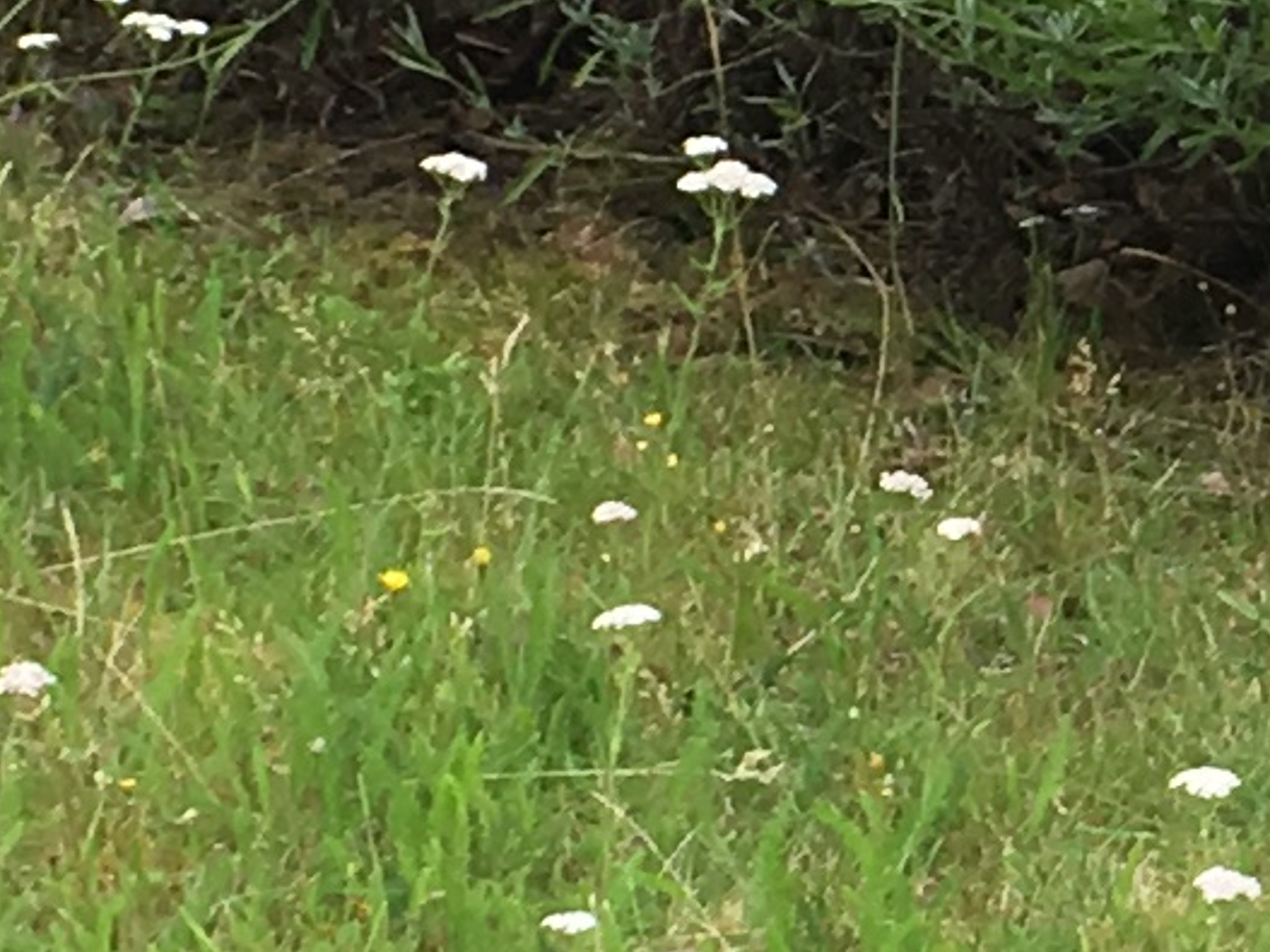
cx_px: 1759
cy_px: 128
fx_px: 8143
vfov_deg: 6.7
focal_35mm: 222
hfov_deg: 8.8
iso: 25
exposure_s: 1/223
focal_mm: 4.15
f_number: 2.2
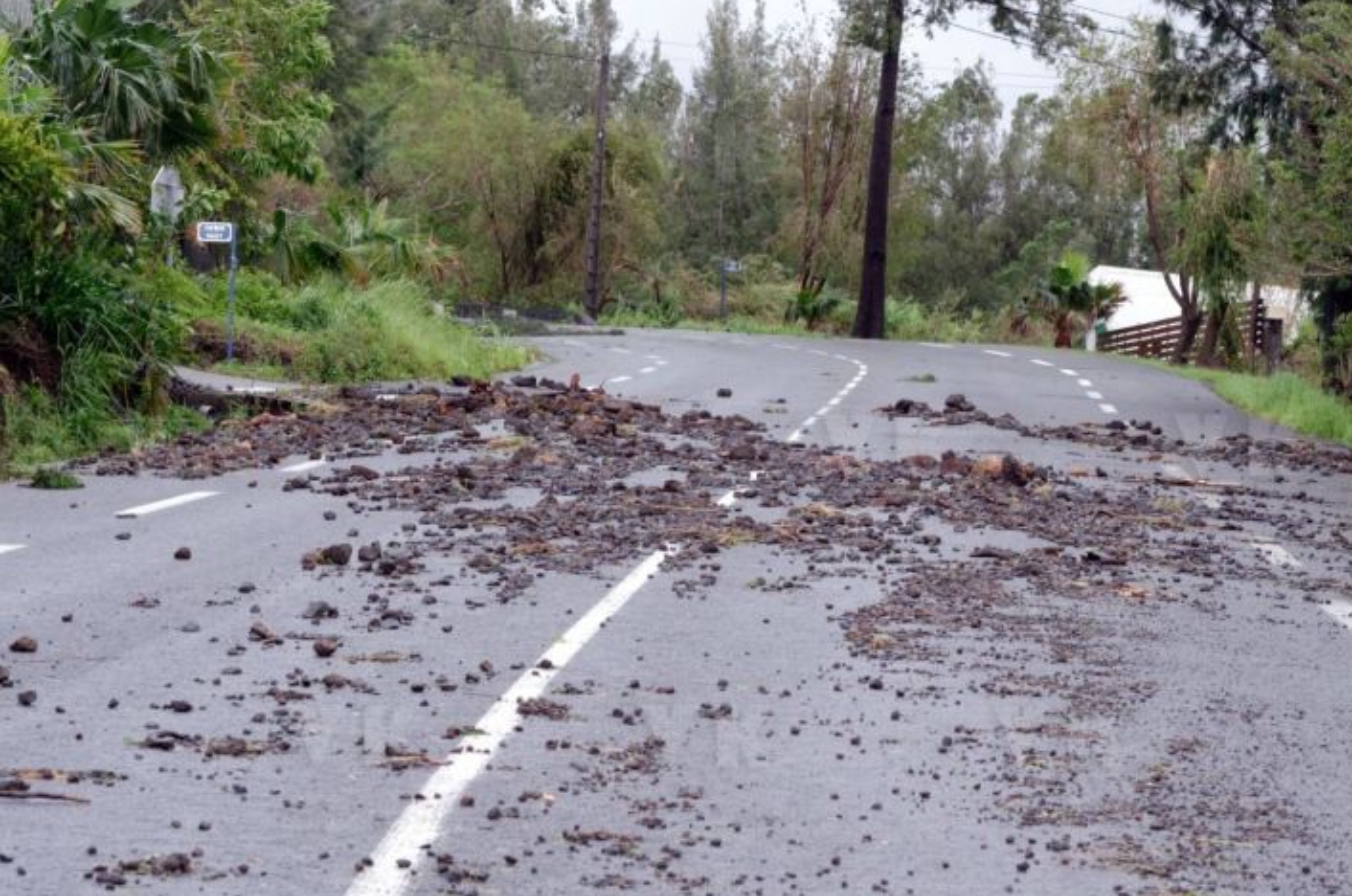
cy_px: 504
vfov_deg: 11.5
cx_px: 705
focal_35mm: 119
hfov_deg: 17.2
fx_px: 4461
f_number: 9
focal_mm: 70
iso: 800
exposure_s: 1/250
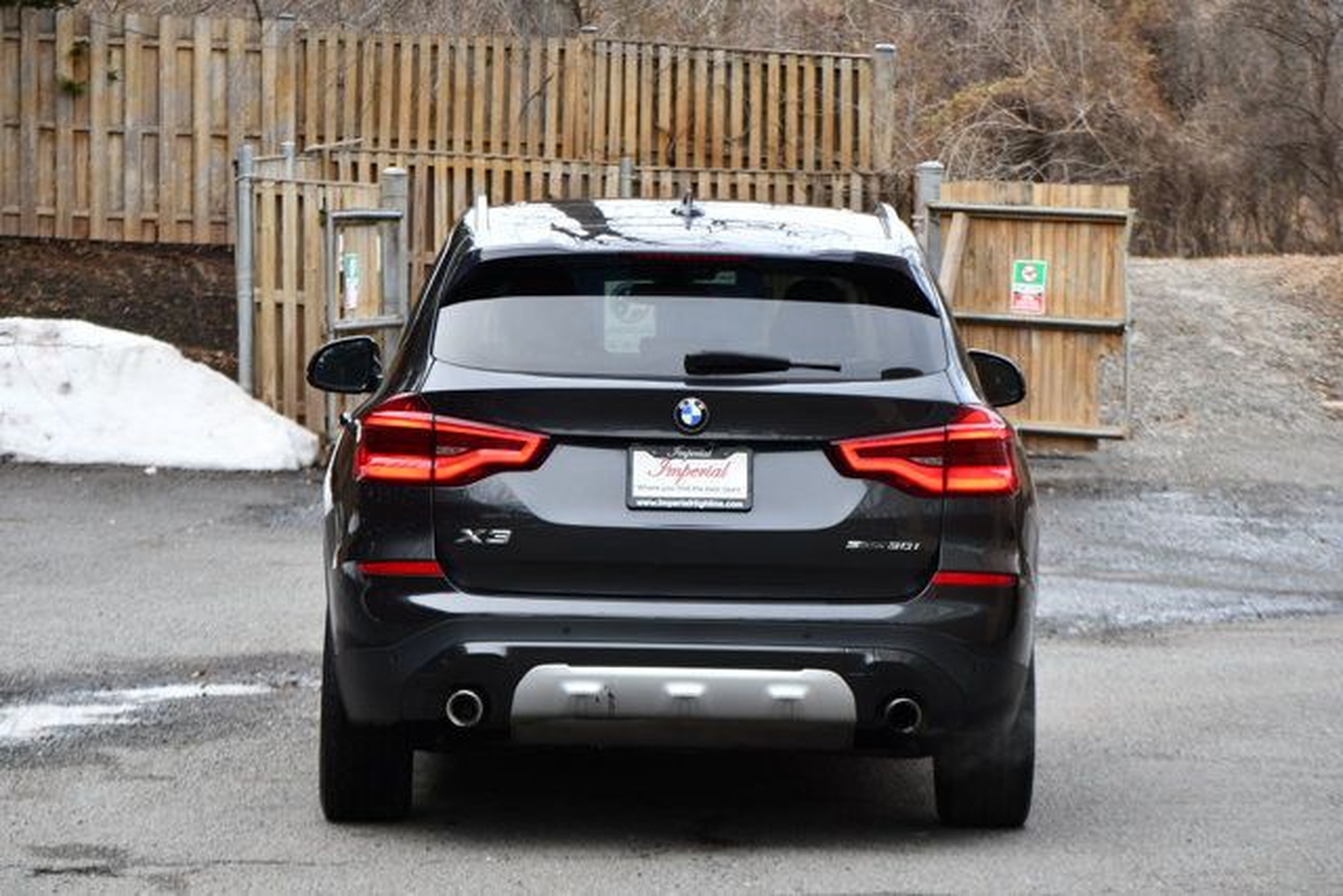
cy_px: 448
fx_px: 5485
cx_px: 672
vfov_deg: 9.3
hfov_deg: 14.0
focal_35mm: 147
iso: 400
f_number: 5.6
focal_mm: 98
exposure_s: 1/250
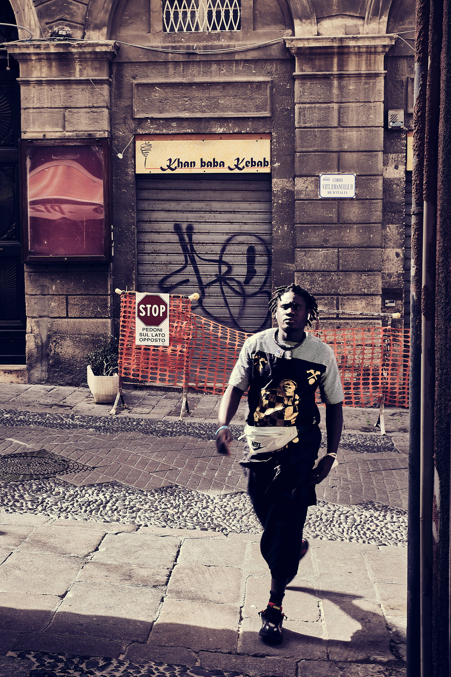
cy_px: 342
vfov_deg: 36.2
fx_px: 1033
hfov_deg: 24.6
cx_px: 209
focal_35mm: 55
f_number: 5.6
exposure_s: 1/60
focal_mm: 33
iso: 250
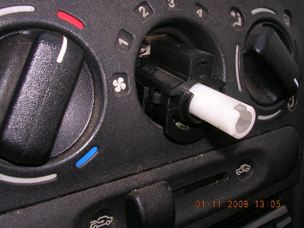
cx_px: 152
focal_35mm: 38
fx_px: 334
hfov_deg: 49.0
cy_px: 114
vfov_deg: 37.7
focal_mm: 5.8
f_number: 5.6
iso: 50
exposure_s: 1/60.1
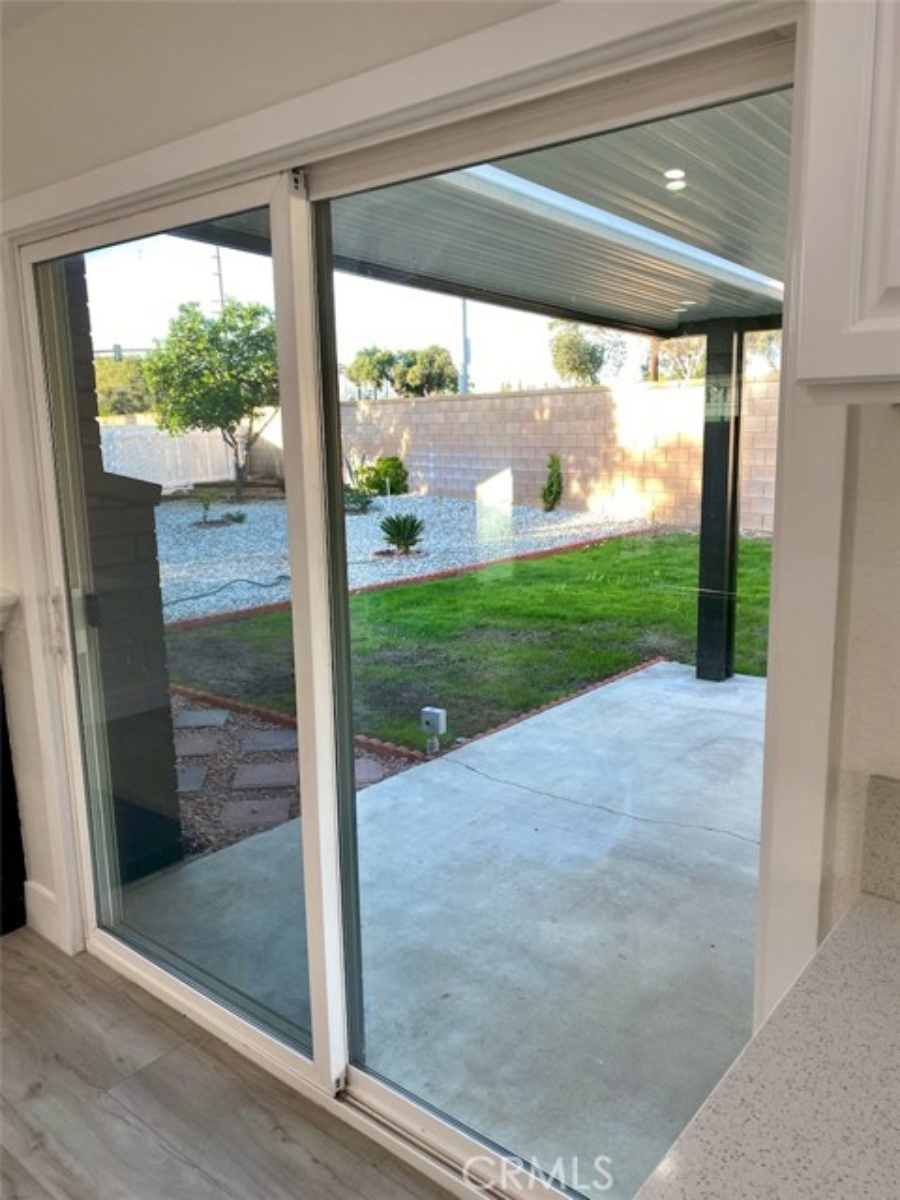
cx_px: 450
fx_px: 901
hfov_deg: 53.1
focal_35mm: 26
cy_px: 600
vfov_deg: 67.3
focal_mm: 4.25
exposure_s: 1/120
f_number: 1.8
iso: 32
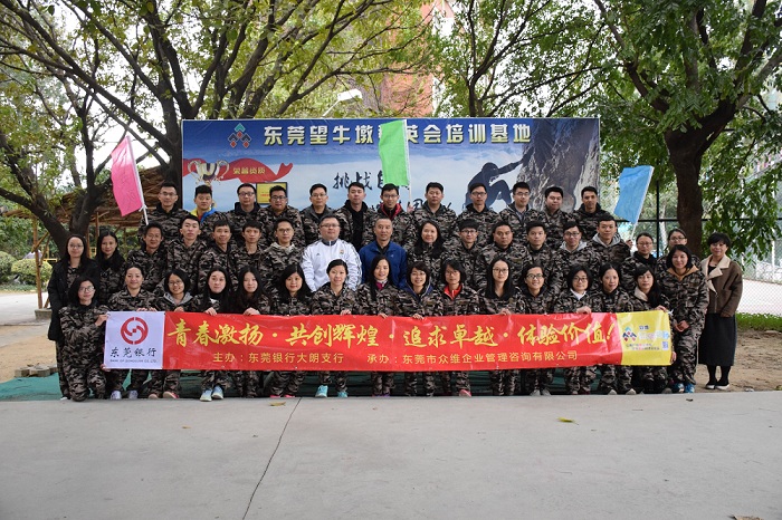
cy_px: 260
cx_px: 391
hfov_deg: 57.2
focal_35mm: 33
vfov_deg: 39.9
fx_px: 716
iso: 3200
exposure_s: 1/1000
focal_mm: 22
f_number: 3.5
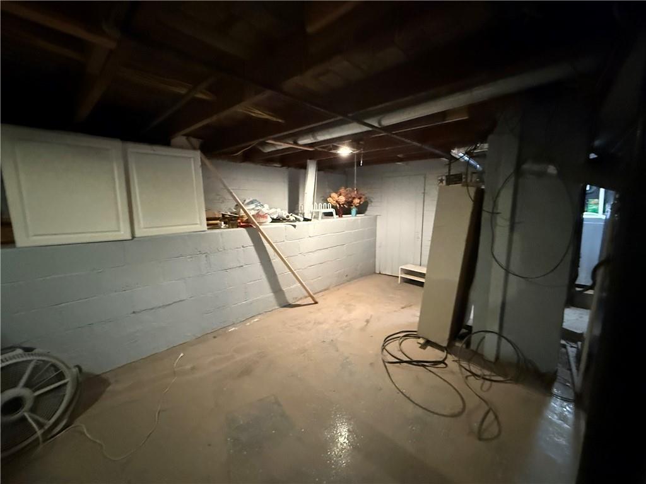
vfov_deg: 85.7
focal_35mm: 14
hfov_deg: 102.1
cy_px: 242
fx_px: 261
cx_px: 323
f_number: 2.2
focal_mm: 2.22
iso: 1250
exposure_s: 1/40
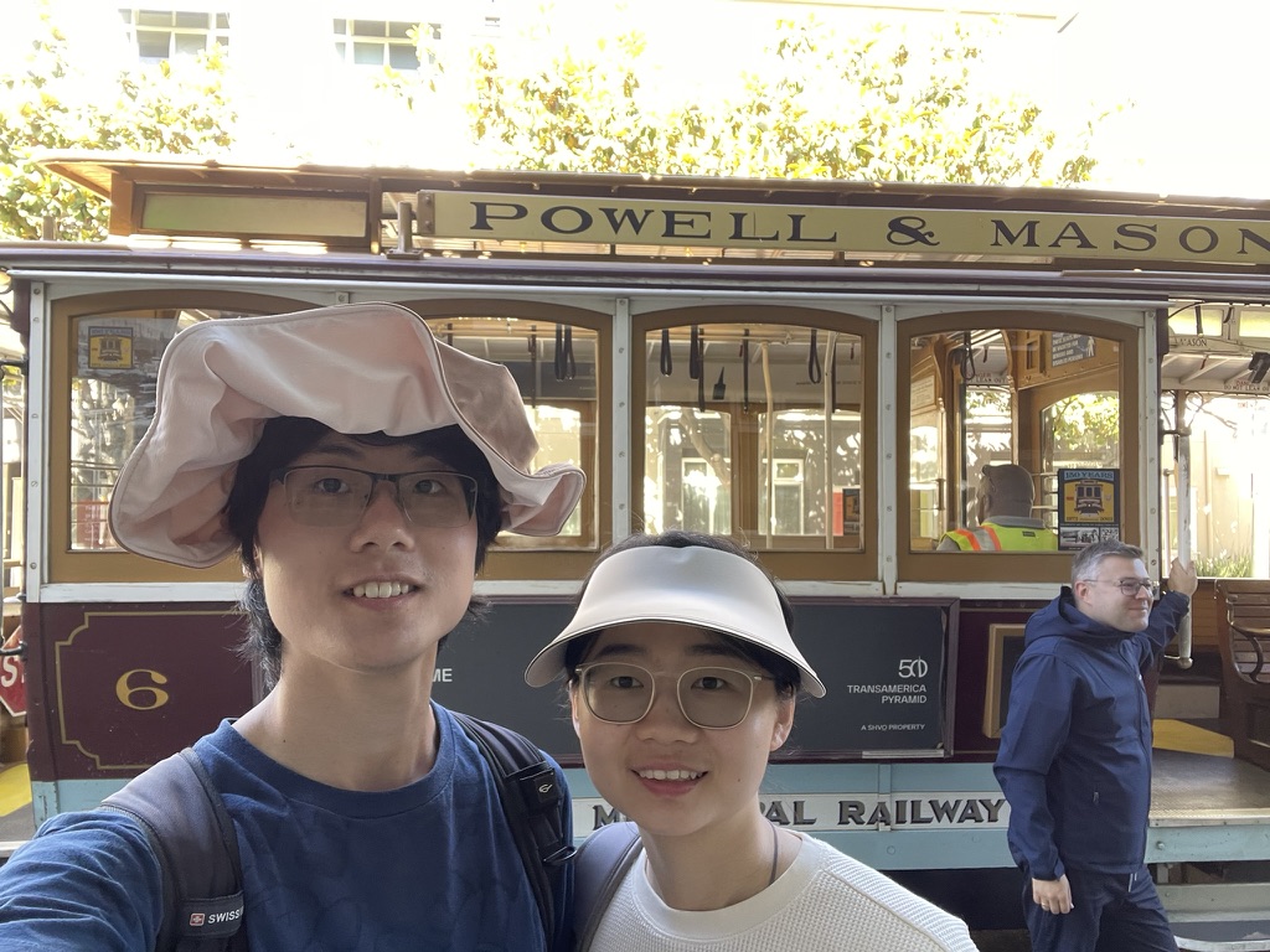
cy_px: 476
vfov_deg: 58.9
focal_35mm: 23
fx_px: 844
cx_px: 635
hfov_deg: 73.9
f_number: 2.2
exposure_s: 1/60
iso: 125
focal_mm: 2.71
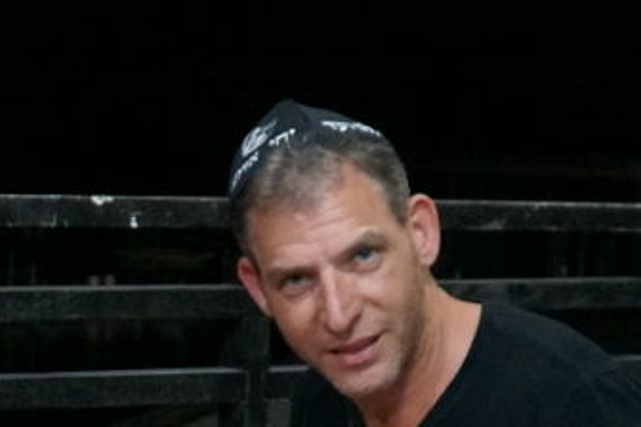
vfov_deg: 12.7
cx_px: 95
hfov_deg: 19.5
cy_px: 630
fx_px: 1834
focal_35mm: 103
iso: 6400
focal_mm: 18
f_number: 4
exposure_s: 1/40
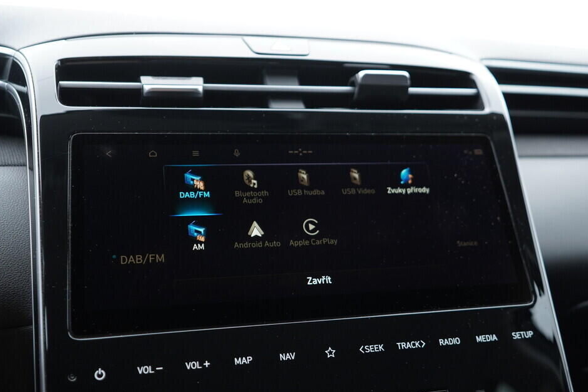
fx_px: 637
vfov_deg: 34.2
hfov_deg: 49.6
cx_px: 291
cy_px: 193
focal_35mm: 39
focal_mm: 24
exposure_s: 1/40
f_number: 2.8
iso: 250
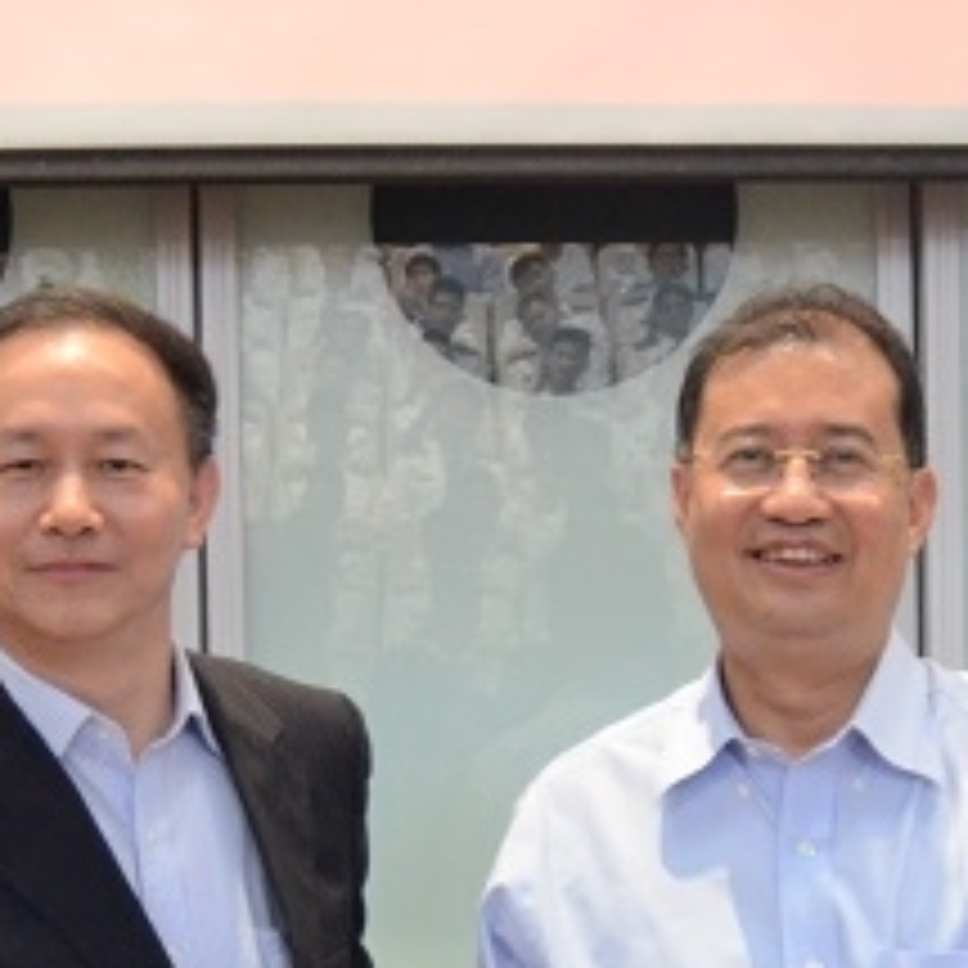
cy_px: 950
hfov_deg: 16.5
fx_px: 3322
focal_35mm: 105
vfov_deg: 16.3
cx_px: 635
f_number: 3.5
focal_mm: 24
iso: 2500
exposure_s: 1/30
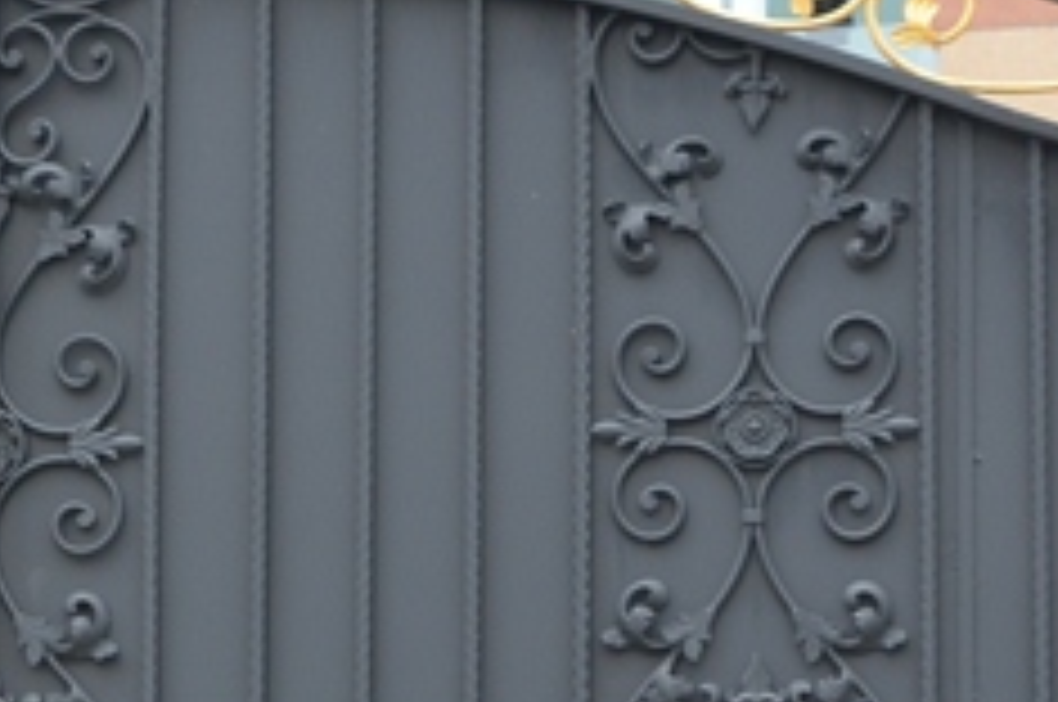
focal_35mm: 183
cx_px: 72
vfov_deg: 7.5
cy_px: 702
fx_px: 5371
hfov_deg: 11.2
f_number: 5.6
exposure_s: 1/125
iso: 250
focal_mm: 28
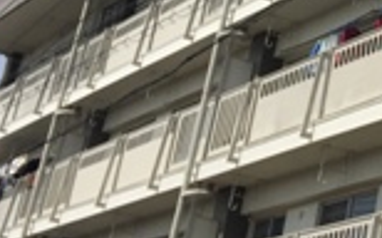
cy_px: -134
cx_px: 647
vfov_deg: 9.9
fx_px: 1332
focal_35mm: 128
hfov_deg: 14.7
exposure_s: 1/3597
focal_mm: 4.15
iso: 32
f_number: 2.2
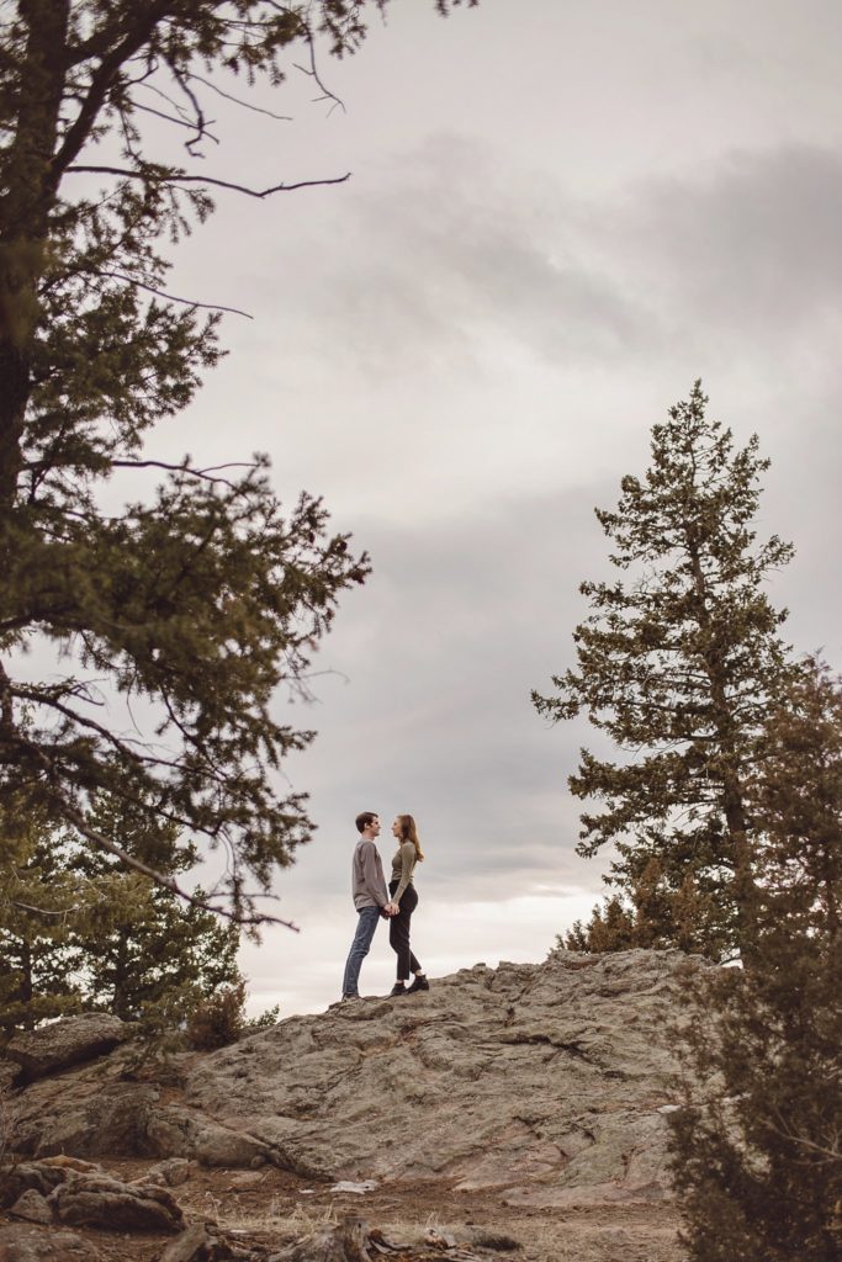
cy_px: 631
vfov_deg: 54.4
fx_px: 1227
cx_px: 421
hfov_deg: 37.9
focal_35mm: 35
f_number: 2.2
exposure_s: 1/640
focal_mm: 35
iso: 200
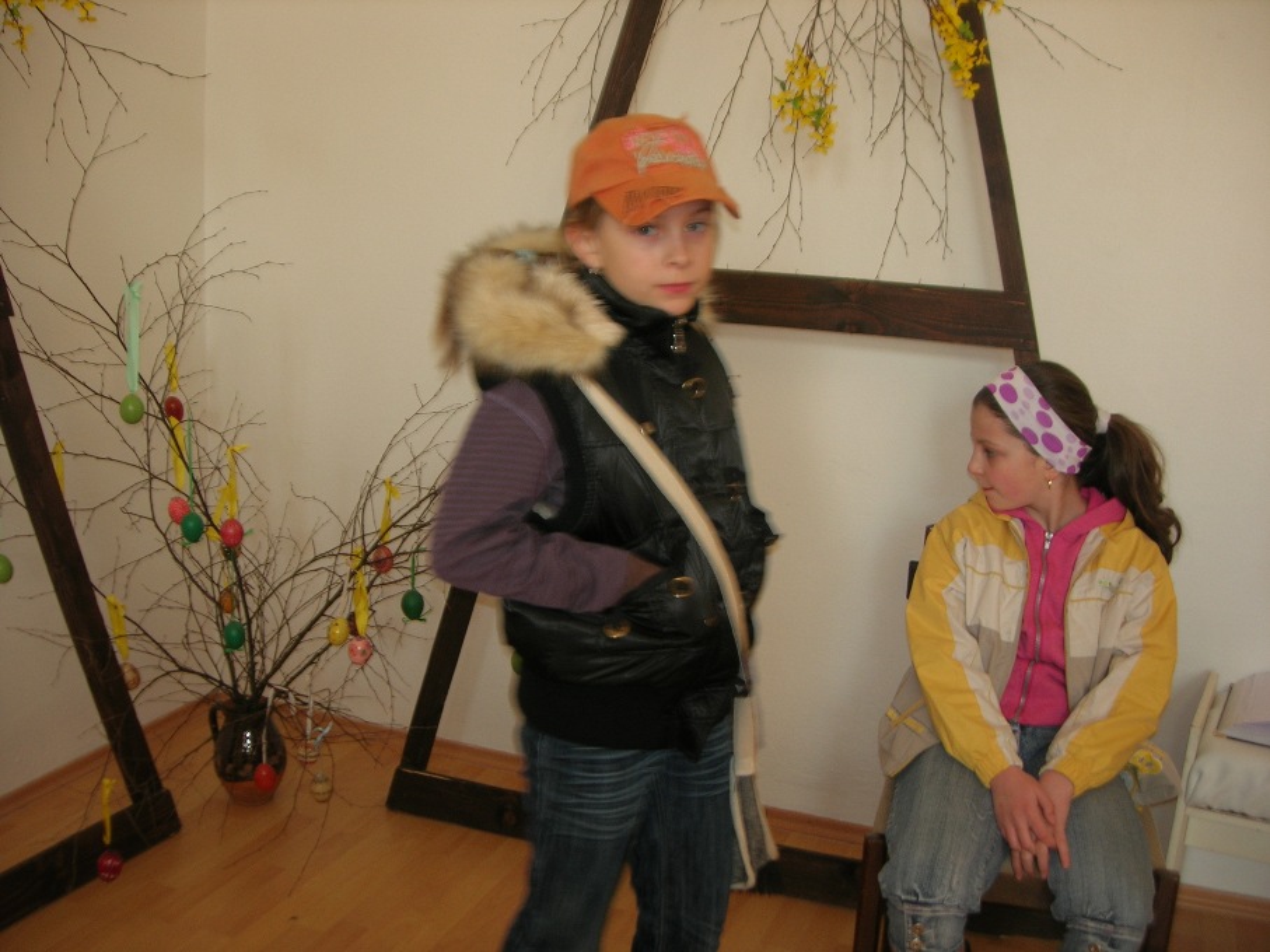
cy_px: 476
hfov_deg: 49.0
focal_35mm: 38
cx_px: 635
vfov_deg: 37.7
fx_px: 1394
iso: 64
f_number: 2.8
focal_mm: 7.8
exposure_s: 1/30
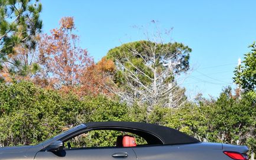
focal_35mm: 90
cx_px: 90
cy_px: 125
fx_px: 628
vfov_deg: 14.5
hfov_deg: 23.0
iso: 110
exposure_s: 1/250
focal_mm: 30
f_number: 8
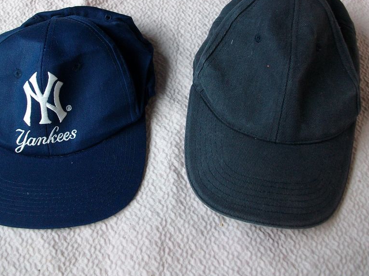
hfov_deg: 44.7
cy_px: 98
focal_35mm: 42
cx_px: 164
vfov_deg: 34.1
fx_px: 448
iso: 153
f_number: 2.9
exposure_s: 1/40
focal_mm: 5.7
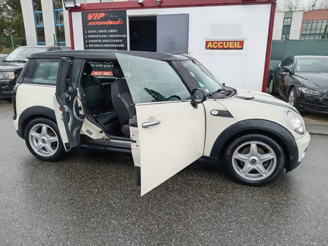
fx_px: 237
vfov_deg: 54.9
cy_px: 123
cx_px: 164
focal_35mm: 25
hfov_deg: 69.4
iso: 183
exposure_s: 1/100
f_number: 1.8
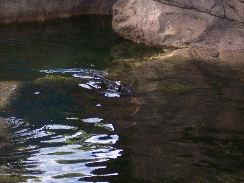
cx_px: 122
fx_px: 930
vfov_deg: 11.2
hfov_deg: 14.9
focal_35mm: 132
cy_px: 92
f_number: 4.8
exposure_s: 1/125
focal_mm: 22
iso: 140
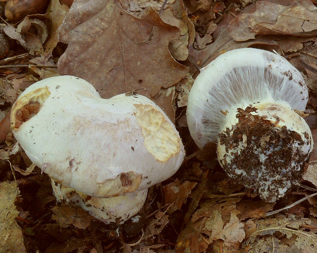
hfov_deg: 30.5
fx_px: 582
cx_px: 165
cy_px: 126
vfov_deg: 24.6
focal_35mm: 62
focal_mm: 12.5
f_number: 11
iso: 100
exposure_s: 1
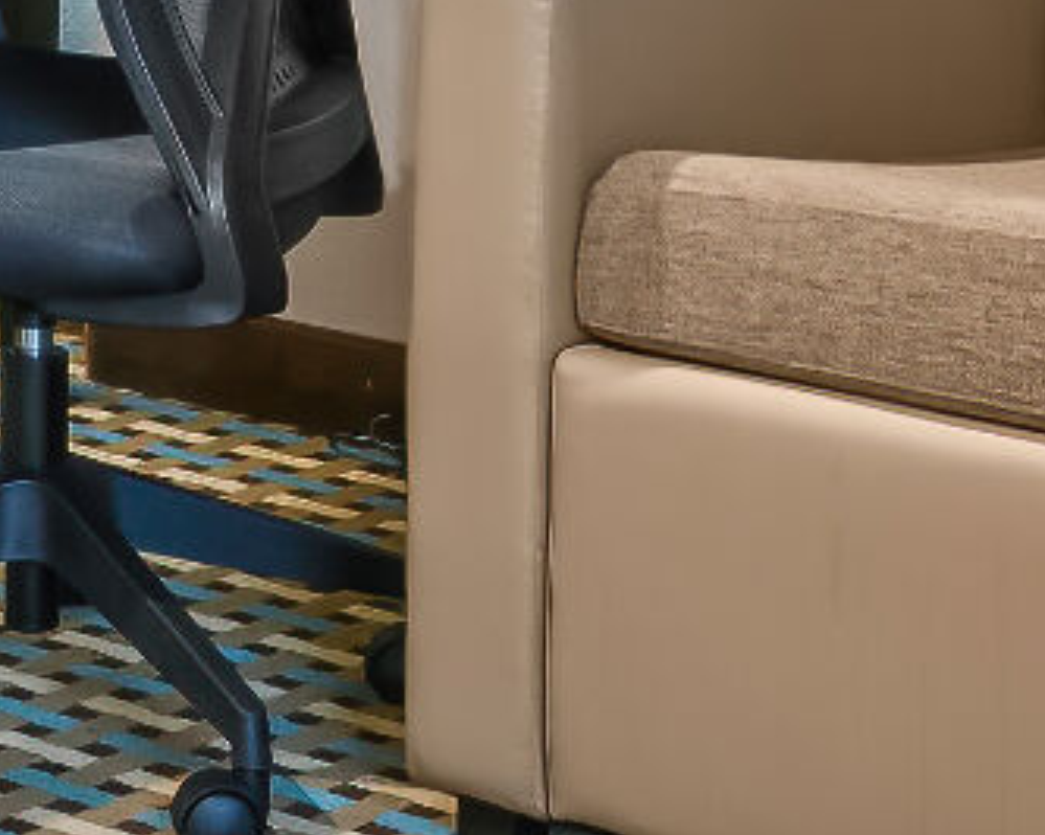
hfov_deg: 15.0
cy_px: -819
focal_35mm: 127
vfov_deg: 11.1
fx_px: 3926
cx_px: 85
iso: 400
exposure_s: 1/1.67
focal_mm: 10
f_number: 7.1
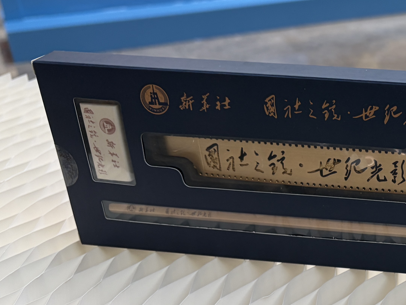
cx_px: 493
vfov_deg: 21.0
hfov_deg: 25.2
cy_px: 252
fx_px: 809
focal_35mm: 69
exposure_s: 1/50
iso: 100
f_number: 1.6
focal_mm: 5.96
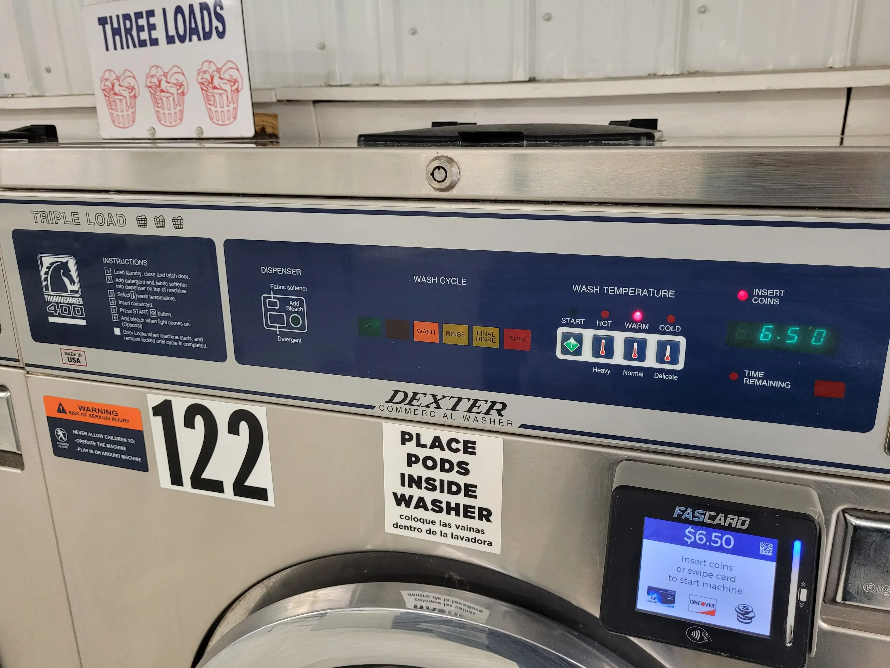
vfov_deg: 53.1
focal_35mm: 26
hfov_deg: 67.3
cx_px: 445
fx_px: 668
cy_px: 334
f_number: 1.8
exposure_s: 1/120
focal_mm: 5.4
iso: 320
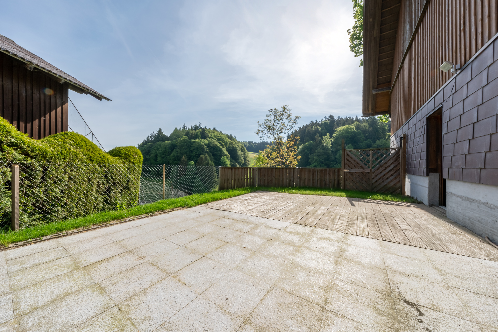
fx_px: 166
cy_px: 166
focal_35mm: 12
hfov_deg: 112.6
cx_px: 249
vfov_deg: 90.0
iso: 400
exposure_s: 1/1000
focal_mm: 12
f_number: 20
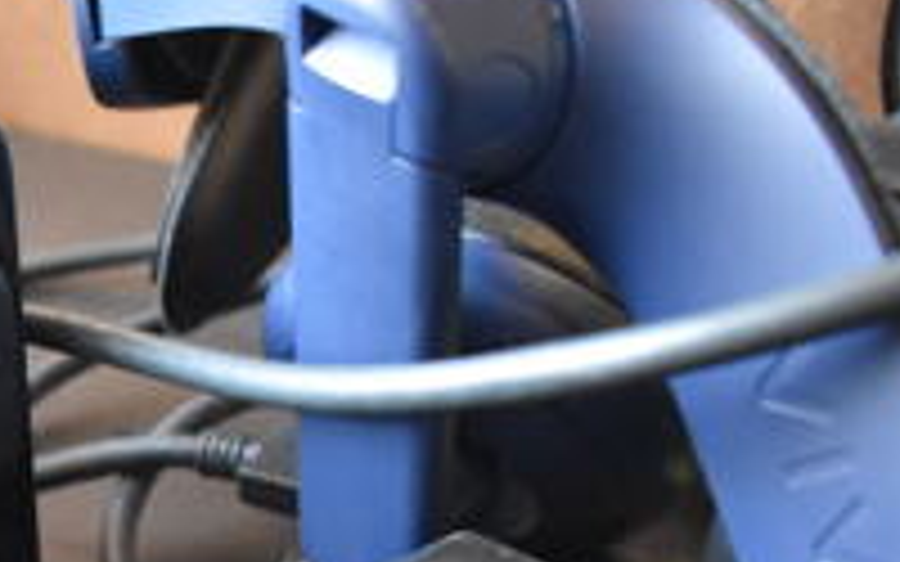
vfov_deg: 15.0
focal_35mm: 84
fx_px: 2060
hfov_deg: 21.7
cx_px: -342
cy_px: 670
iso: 2500
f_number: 3.5
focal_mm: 18
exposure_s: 1/125
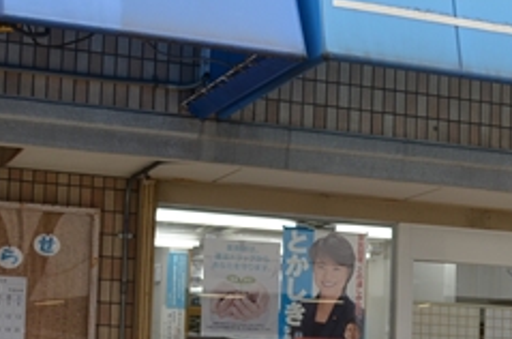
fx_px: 1418
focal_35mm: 100
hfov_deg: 19.4
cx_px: 597
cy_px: 285
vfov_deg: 13.5
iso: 200
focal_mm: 22
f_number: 5.6
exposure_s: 1/125
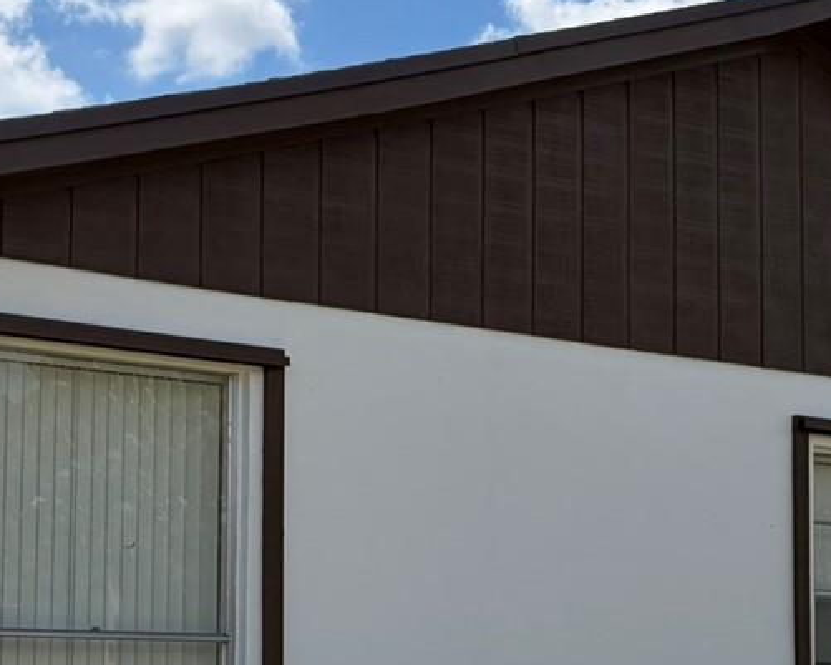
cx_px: 398
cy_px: 536
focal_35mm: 81
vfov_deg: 18.8
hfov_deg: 23.6
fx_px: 1993
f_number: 1.6
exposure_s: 1/3831
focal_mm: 5.96
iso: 50
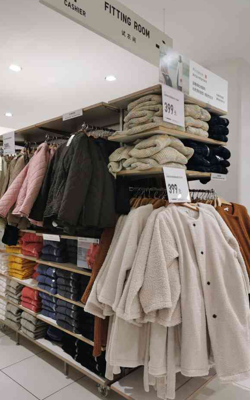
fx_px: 316
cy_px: 200
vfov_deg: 64.6
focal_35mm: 29
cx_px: 102
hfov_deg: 43.0
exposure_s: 1/102
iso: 50
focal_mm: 5.58
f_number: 1.8
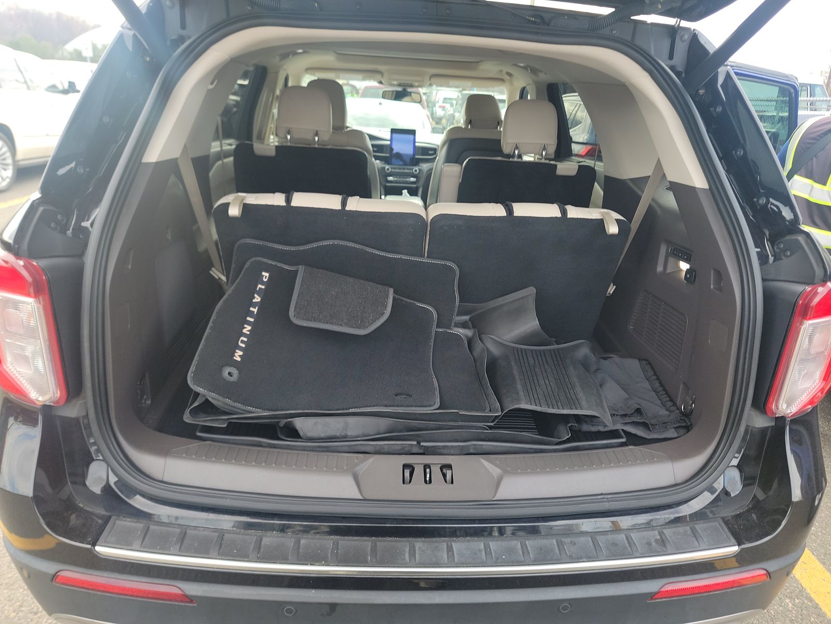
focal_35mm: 24
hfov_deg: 71.6
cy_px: 312
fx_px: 576
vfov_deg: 56.8
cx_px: 416
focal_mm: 6.7
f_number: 1.8
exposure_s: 1/59
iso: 50
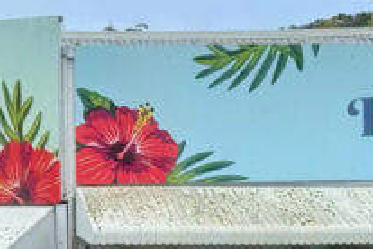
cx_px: 110
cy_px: 287
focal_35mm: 135
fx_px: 1399
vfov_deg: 10.0
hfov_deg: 15.1
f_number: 1.78
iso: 64
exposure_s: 1/819
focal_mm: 6.76
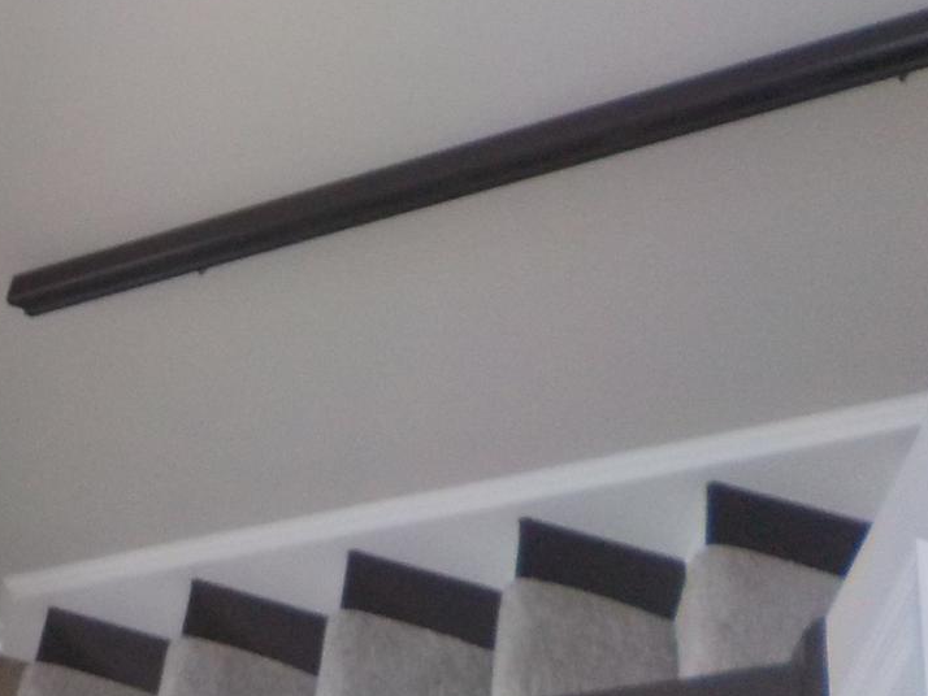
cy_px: -143
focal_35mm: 86
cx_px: -290
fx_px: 2306
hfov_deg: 20.7
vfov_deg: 16.5
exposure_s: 1/30
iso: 200
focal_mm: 4.1
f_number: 3.3
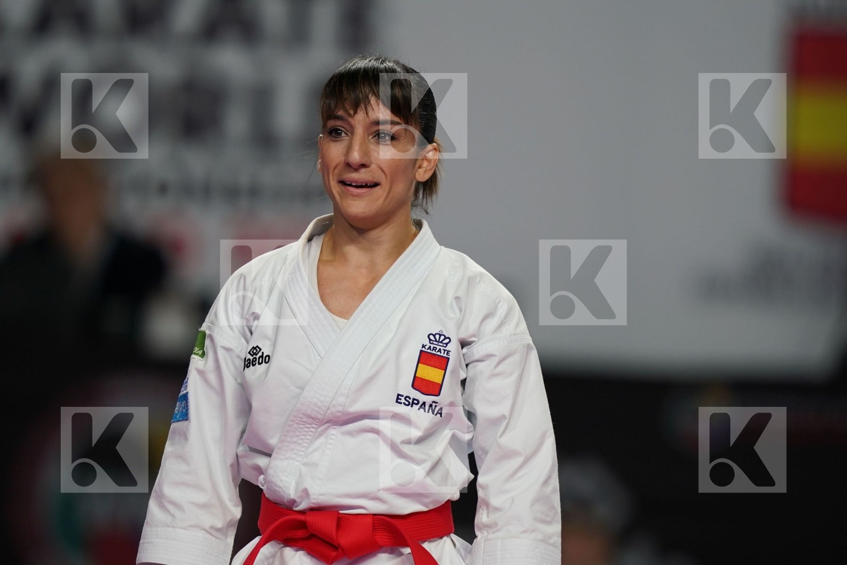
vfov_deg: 2.3
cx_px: 424
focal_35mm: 600
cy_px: 282
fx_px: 14116
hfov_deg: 3.4
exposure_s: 1/400
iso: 500
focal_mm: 400
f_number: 2.8
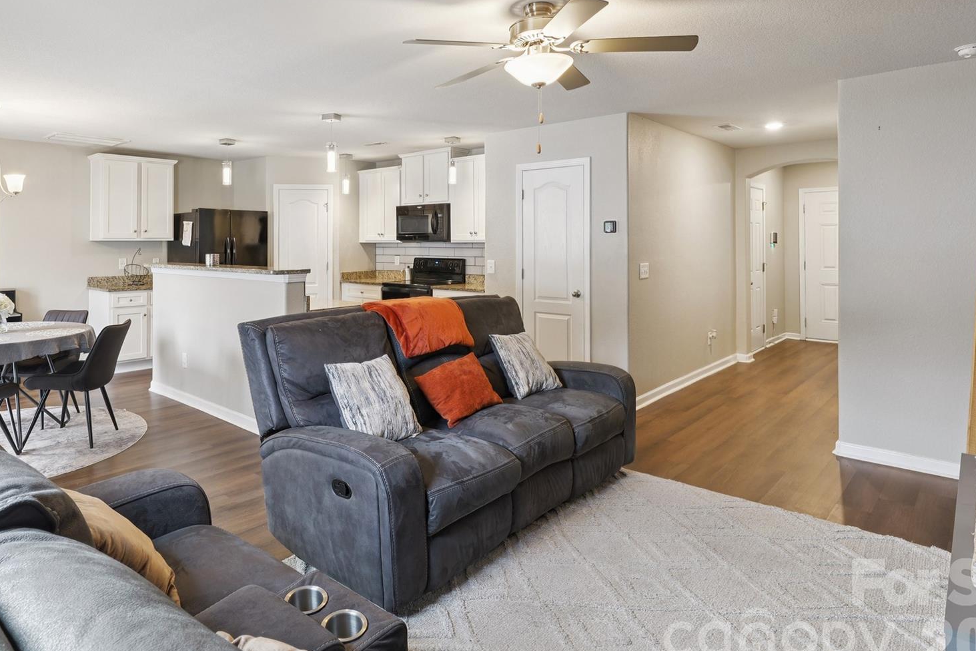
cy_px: 234
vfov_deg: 58.5
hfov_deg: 80.1
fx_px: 569
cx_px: 382
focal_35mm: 21
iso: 250
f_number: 9
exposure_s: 1/3.33
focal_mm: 15
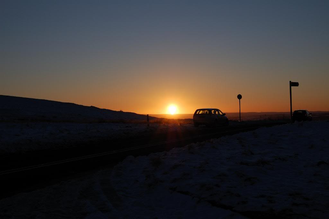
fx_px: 479
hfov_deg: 37.9
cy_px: 110
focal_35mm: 52
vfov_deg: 25.7
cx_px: 164
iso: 200
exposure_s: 1/640
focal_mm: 35
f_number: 11
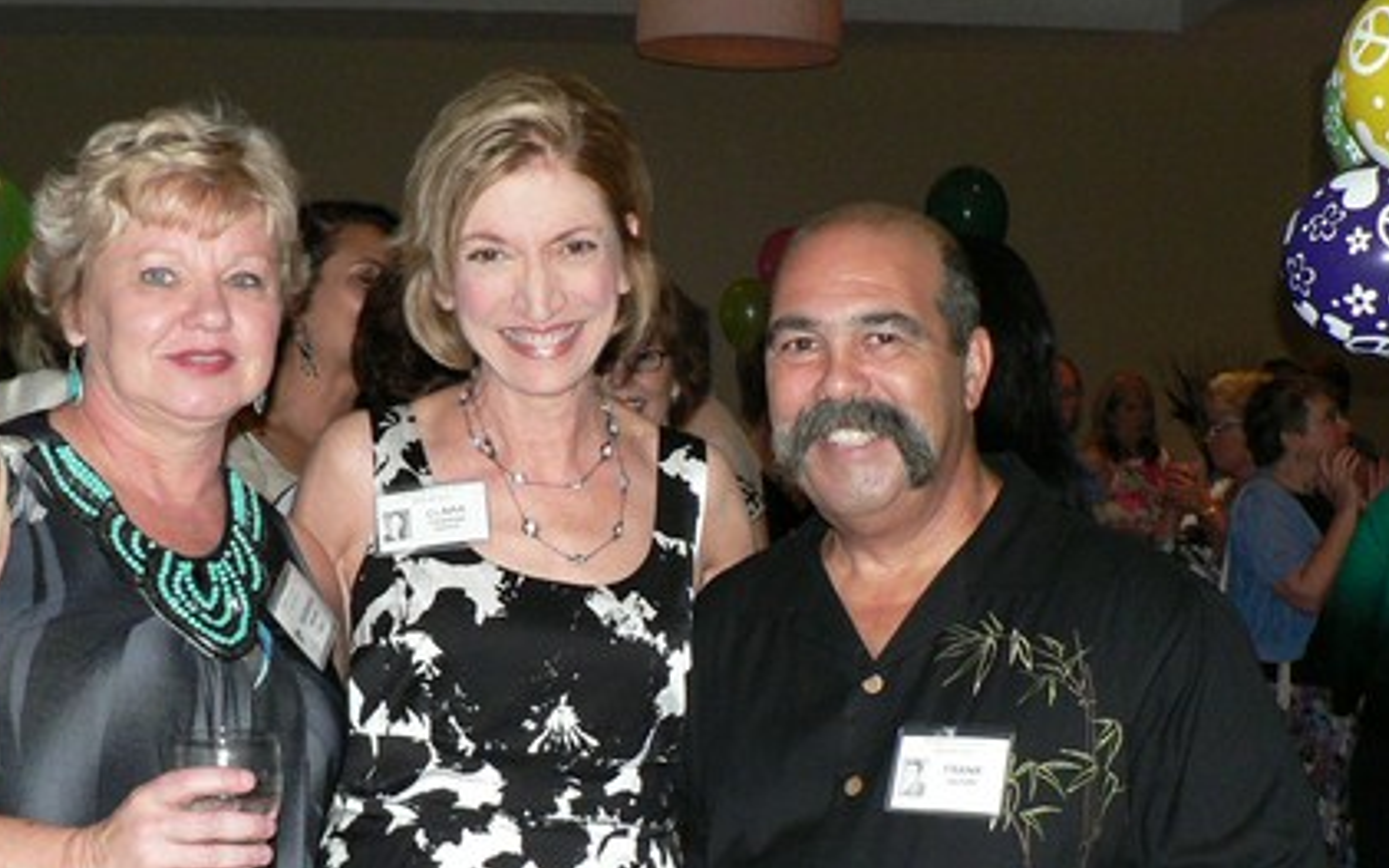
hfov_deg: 35.1
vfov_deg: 22.3
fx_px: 2195
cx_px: 640
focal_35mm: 58
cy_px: 554
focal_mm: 6
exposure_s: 1/60
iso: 200
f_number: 2.8
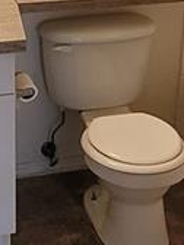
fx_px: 659
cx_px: 23
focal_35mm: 93
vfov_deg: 20.5
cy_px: 12
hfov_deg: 15.7
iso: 100
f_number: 2.2
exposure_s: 1/60
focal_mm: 1.74
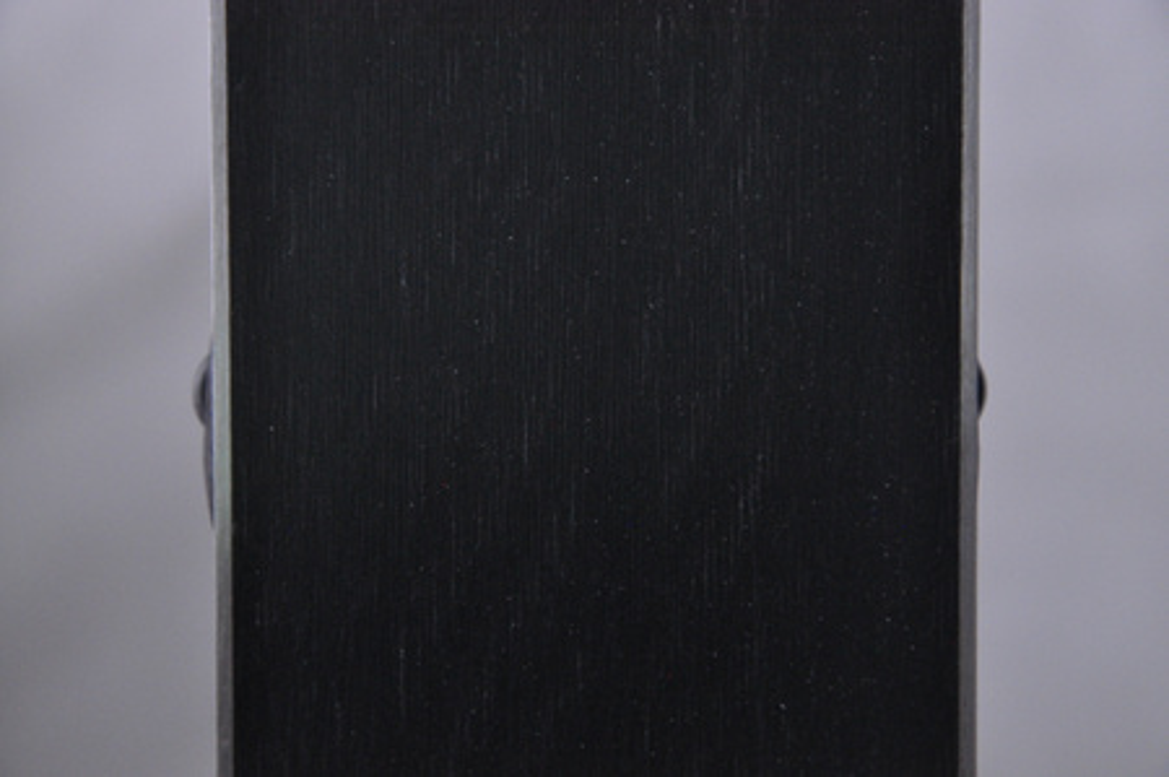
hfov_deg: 13.1
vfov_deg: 8.7
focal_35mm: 158
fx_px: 5109
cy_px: 388
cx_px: 584
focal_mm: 105
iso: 3200
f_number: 9.5
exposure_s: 1/125
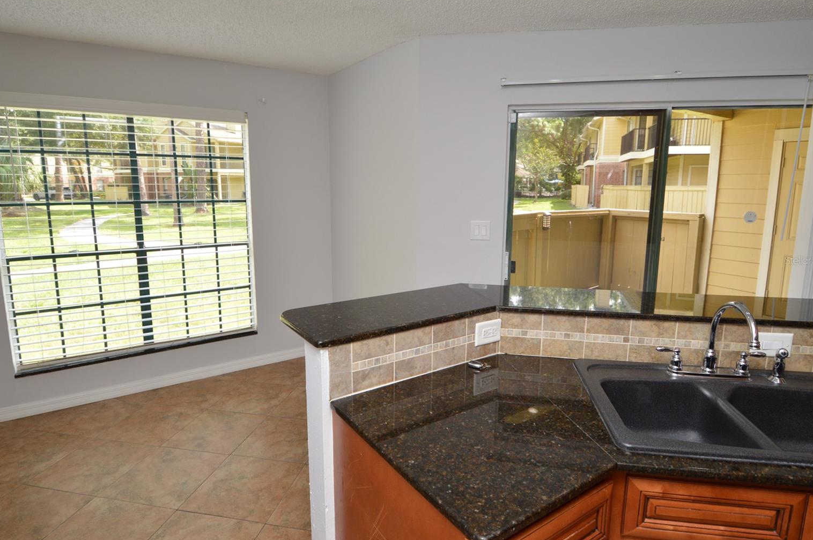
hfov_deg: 87.0
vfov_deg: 64.4
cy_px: 260
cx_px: 403
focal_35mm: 19
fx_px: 429
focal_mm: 12
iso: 360
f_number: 5.6
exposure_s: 1/125
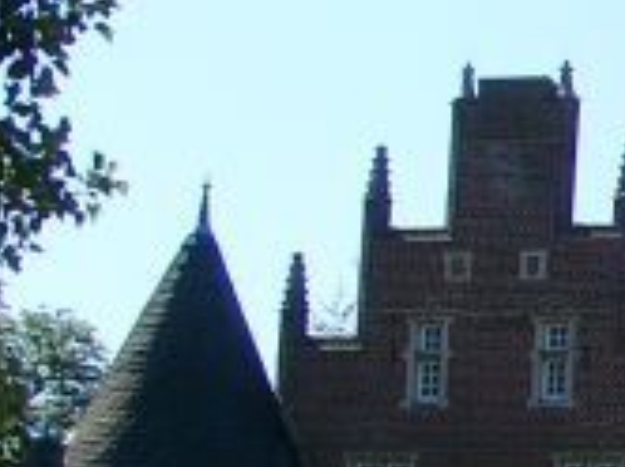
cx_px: 1352
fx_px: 2957
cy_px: 497
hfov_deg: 10.8
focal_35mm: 164
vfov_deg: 9.0
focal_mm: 7.13
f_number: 4
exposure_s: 1/570
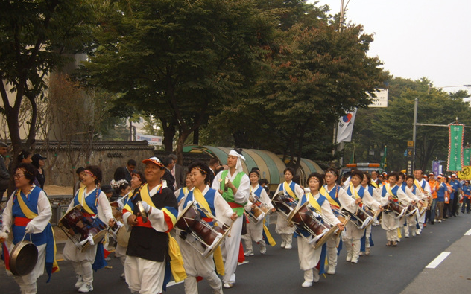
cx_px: 237
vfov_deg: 22.0
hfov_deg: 34.5
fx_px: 757
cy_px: 170
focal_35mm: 59
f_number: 3.4
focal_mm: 9.1
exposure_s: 1/180
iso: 50
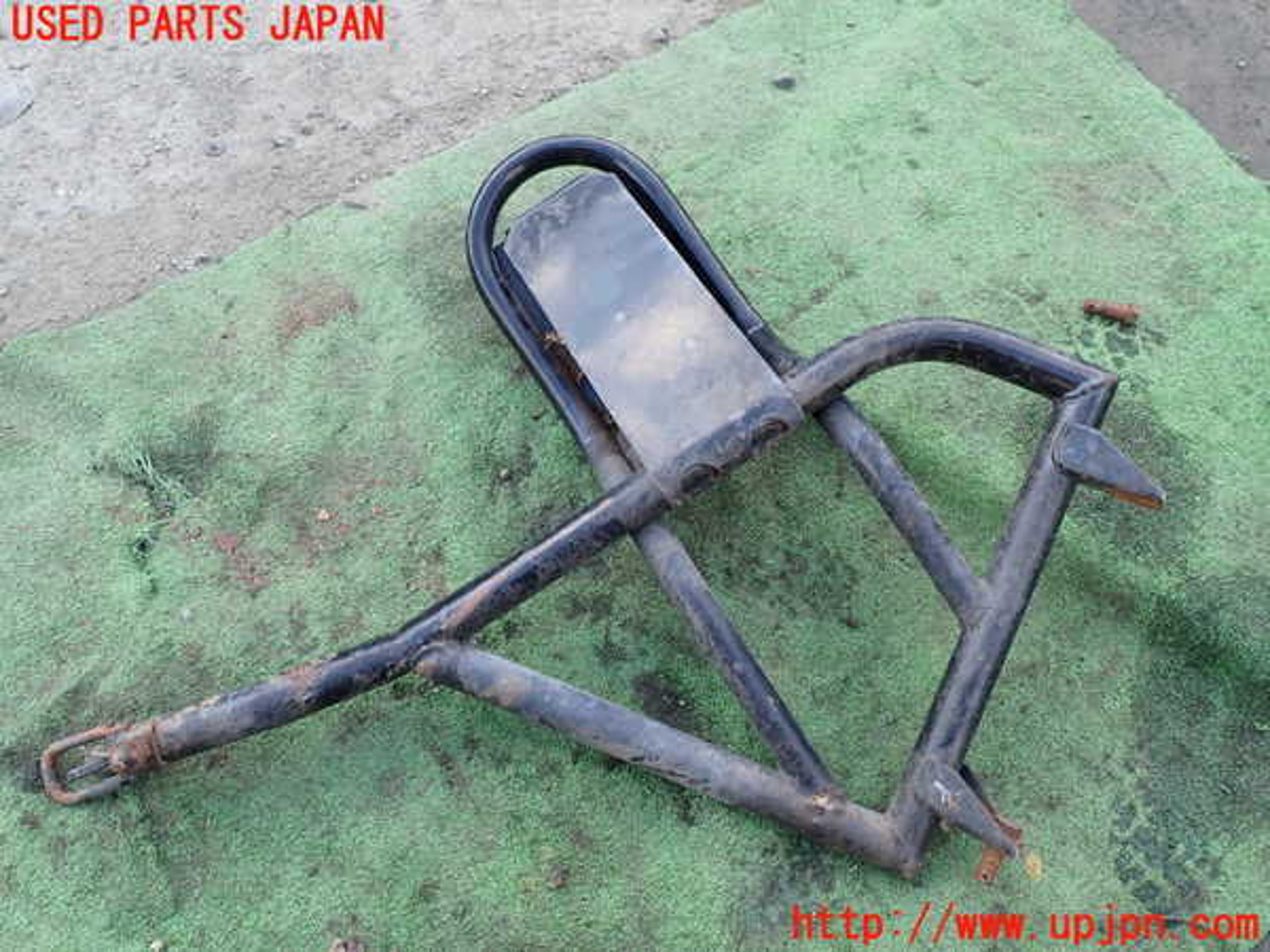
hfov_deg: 69.4
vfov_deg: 54.9
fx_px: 917
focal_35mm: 25
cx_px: 635
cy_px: 476
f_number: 2.8
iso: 100
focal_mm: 4.5
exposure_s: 1/80
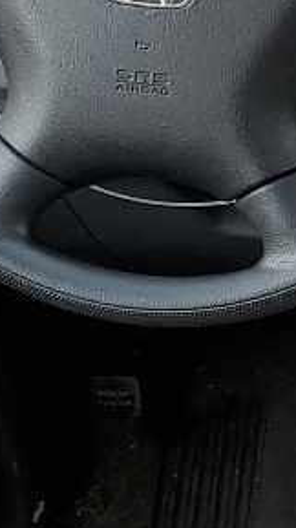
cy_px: 448
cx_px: 879
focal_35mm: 157
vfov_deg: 13.6
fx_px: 2196
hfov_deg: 6.9
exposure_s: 1/60.2
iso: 53
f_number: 1.5
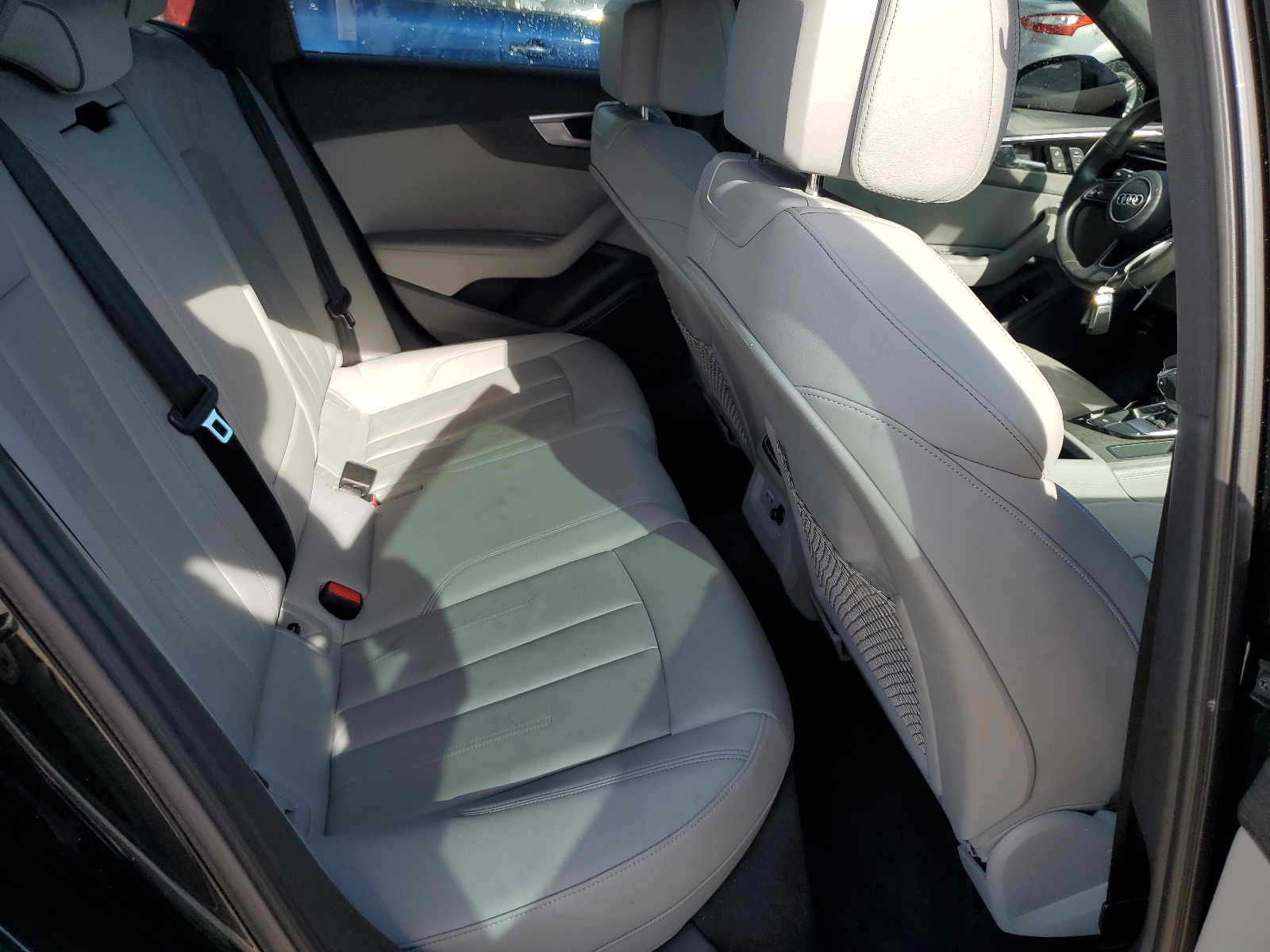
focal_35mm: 26
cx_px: 635
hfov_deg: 67.3
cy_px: 476
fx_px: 954
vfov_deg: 53.1
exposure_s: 1/769
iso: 50
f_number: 1.5
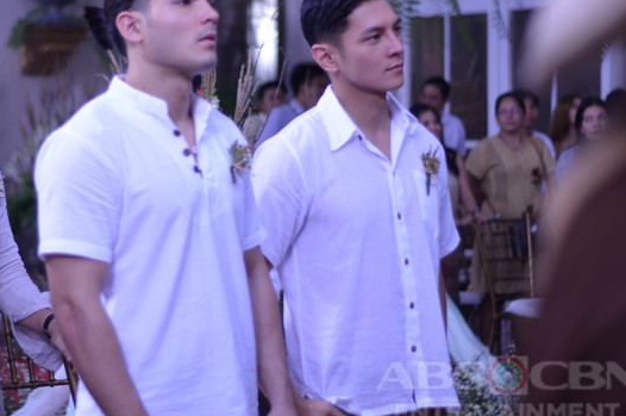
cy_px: 131
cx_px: 188
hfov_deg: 17.9
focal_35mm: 114
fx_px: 1979
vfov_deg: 12.0
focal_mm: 50
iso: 280
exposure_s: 1/100
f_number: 1.8
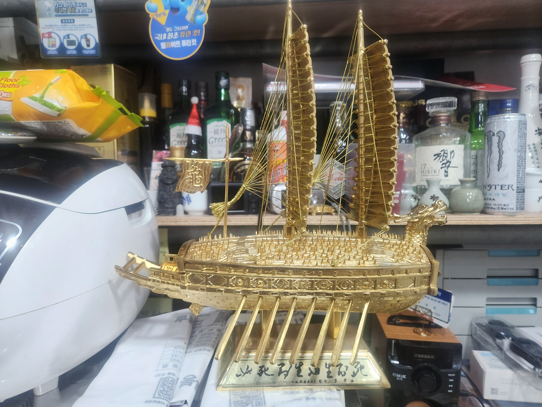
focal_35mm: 23
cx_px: 271
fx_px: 360
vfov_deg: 58.9
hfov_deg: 73.9
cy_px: 204
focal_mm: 5.4
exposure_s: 1/60
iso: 80
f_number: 1.8
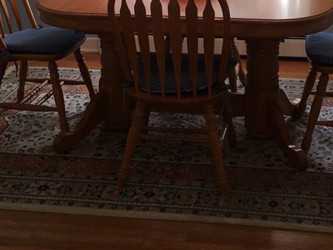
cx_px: 184
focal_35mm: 69
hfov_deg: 28.1
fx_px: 664
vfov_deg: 20.2
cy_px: -35
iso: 25
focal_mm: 4.15
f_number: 2.2
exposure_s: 1/30
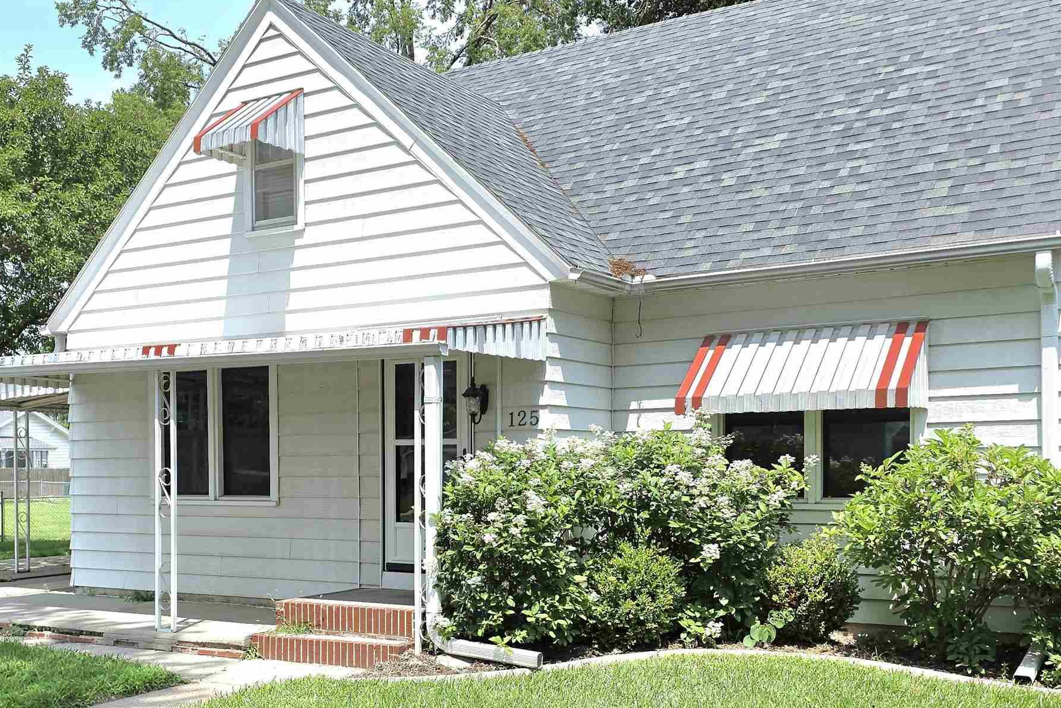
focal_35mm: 41
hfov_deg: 47.2
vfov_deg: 32.2
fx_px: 1208
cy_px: 499
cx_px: 437
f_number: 1.7
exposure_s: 1/714
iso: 12
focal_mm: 6.3
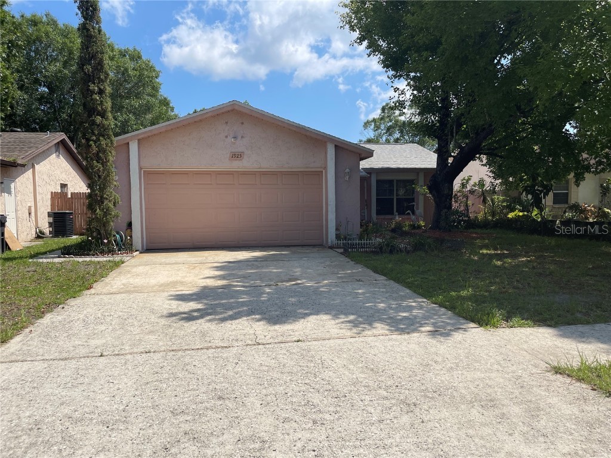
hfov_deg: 67.3
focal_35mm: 26
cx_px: 306
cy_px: 229
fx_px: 459
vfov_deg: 53.1
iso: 50
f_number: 1.6
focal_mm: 5.1
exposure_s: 1/6250
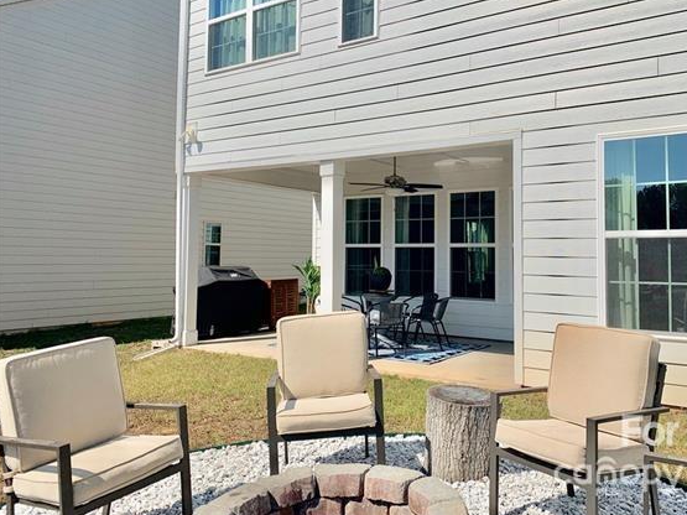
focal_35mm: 30
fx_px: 595
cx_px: 390
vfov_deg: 46.7
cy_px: 230
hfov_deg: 59.7
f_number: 1.8
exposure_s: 1/5405
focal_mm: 4.25
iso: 25
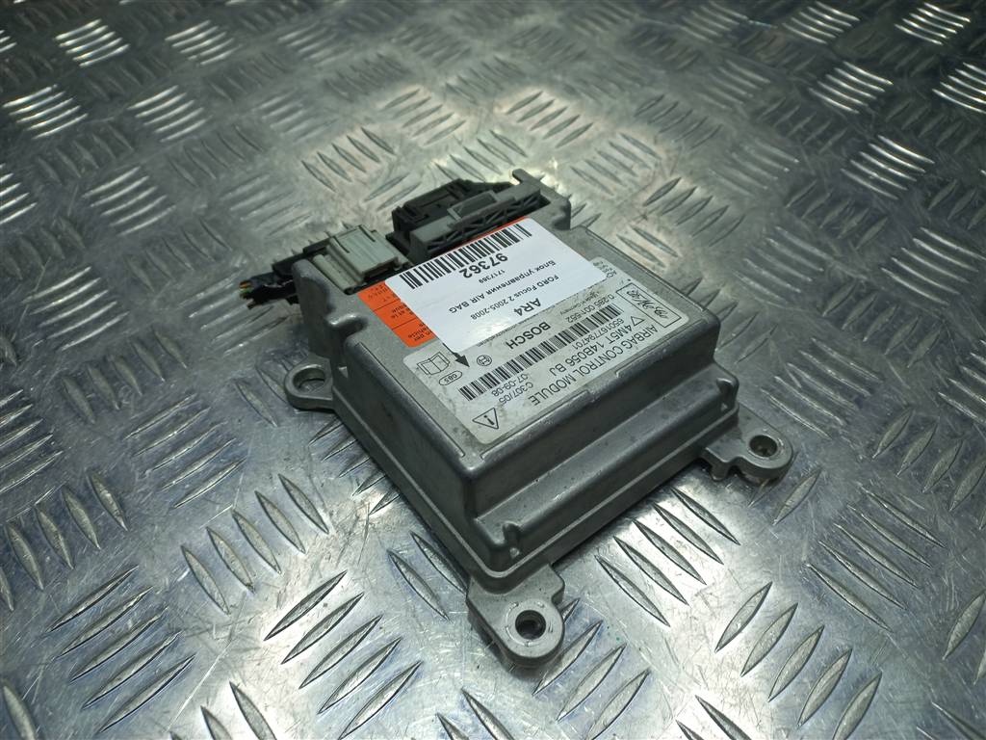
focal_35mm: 25
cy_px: 370
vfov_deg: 54.9
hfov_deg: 69.4
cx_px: 493
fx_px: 712
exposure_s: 1/100
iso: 25
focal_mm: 4.6
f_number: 1.8
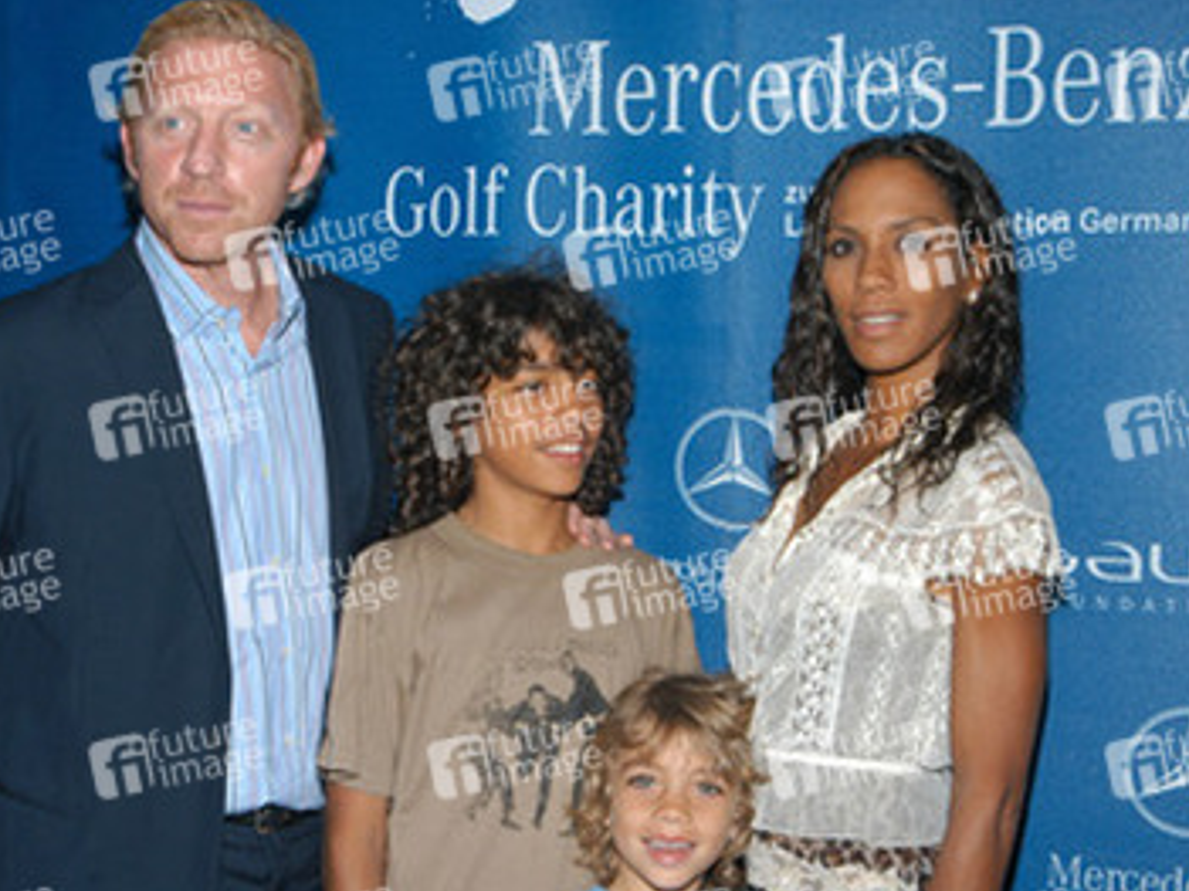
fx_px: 2163
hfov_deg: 30.7
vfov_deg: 23.3
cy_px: 505
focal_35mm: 63
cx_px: 561
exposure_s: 1/60
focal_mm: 34
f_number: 11
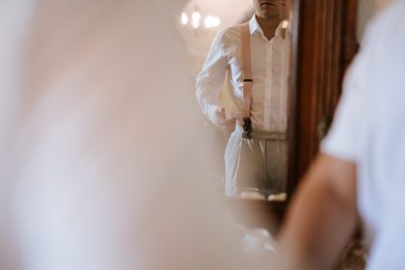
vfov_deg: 27.0
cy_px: 135
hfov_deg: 39.6
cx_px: 202
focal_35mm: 50
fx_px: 562
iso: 320
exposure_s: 1/200
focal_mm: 50
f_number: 1.4
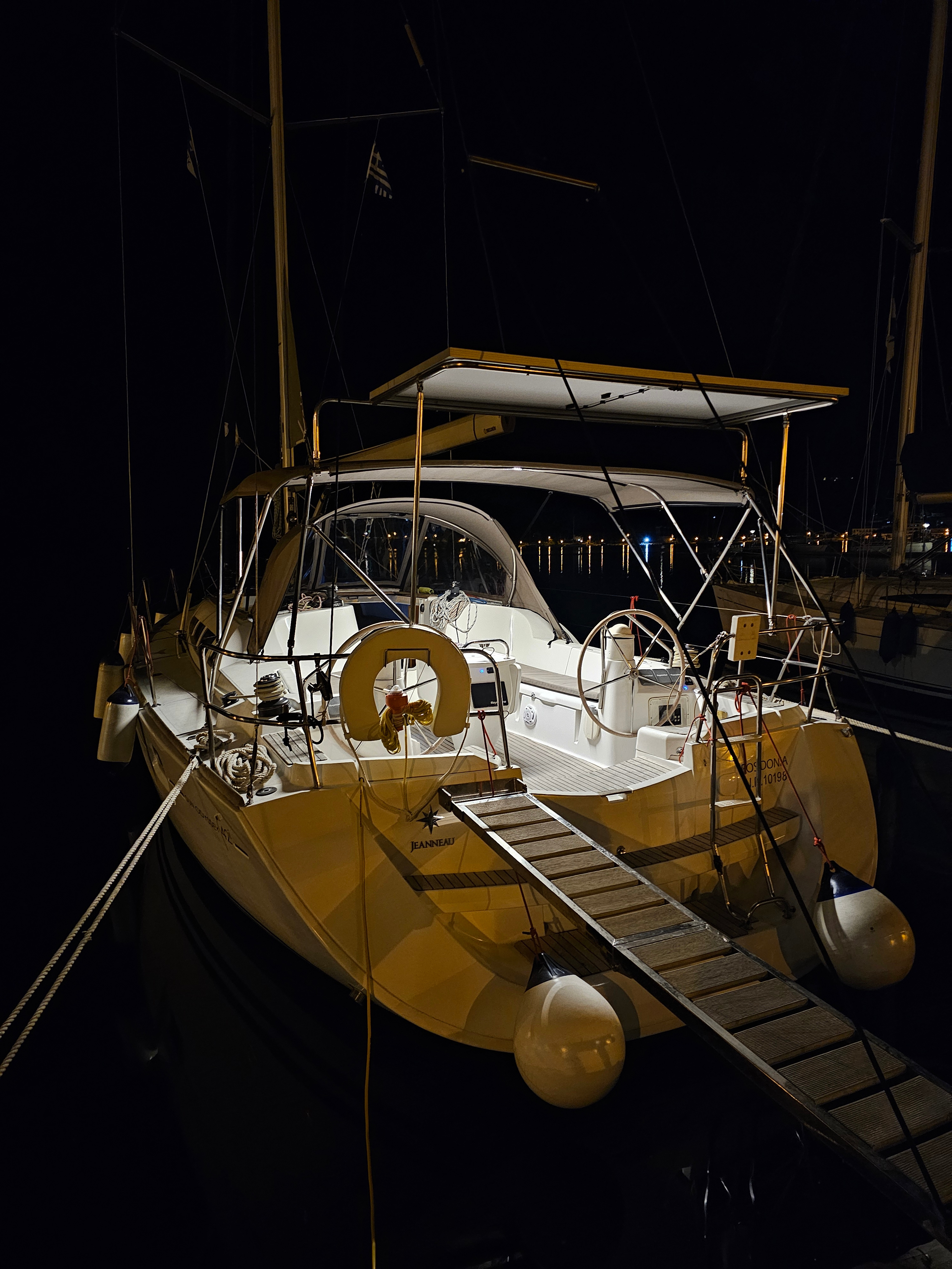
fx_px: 843
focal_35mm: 23
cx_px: 476
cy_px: 634
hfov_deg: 58.9
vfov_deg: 73.9
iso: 800
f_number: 1.7
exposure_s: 1/25
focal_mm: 6.3
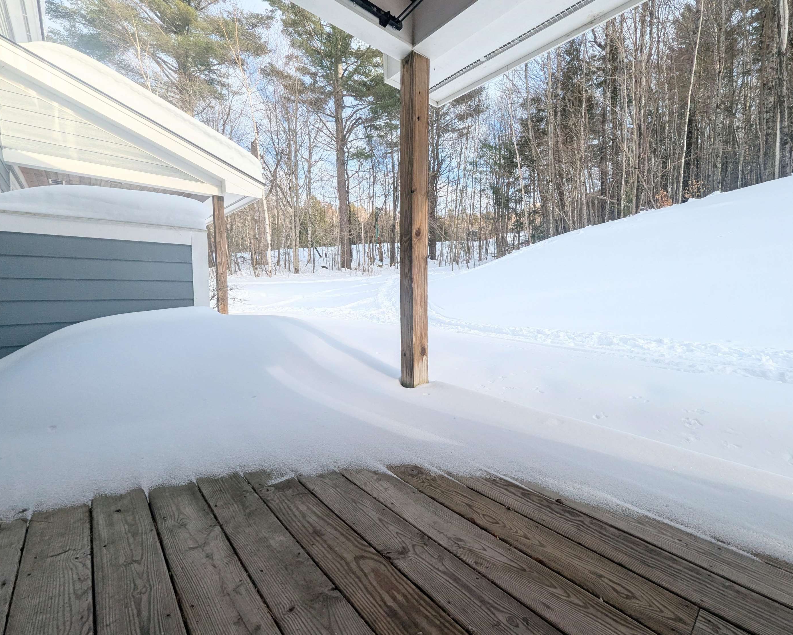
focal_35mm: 14
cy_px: 315
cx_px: 434
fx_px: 329
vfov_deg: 88.0
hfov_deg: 100.4
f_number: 2.2
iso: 48
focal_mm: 1.95
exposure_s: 1/790
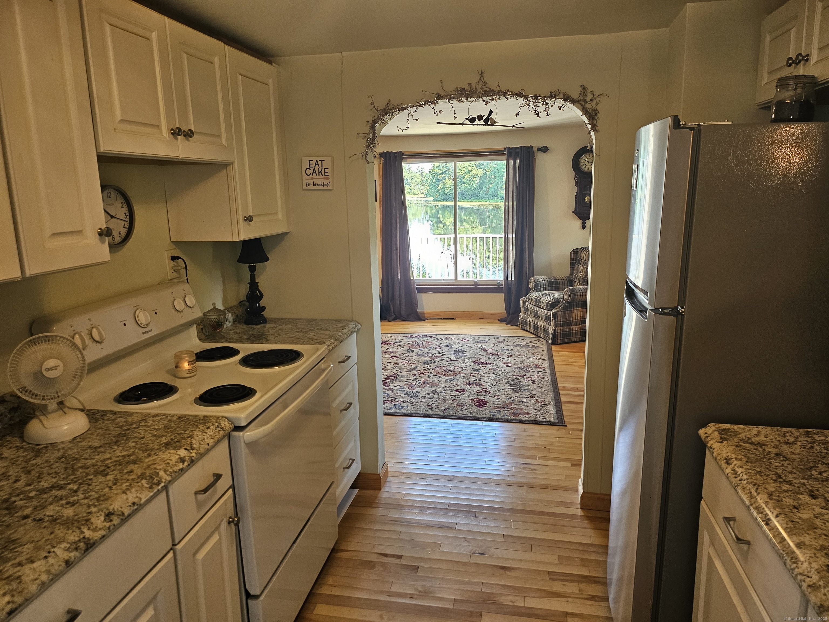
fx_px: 575
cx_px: 414
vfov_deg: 56.8
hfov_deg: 71.6
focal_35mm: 24
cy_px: 311
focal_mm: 5
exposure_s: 1/120
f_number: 1.8
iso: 160
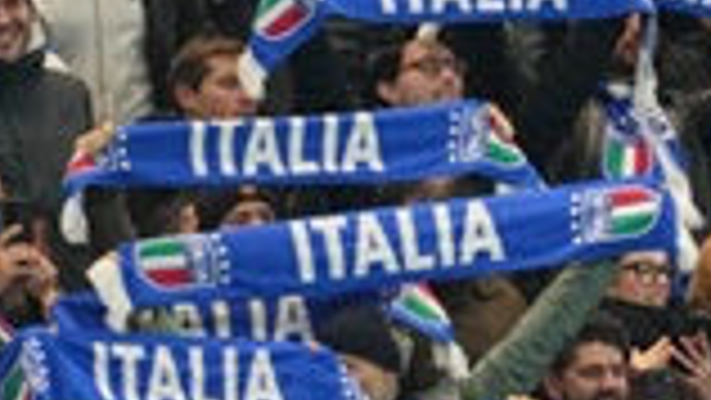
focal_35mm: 1803
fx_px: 34003
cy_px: 99
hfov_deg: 1.2
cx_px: 1516
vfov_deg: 0.7
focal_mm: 400
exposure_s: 1/500
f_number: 3.2
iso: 2000
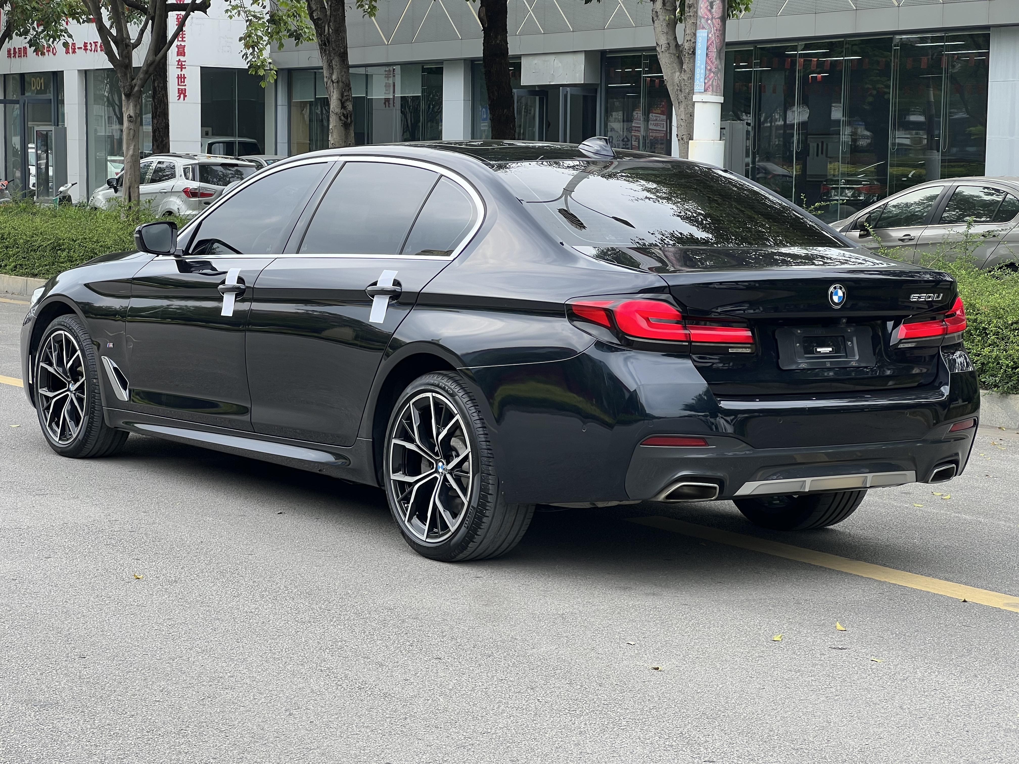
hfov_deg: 25.3
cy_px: 382
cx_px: 510
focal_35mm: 77
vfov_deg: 19.1
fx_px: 2267
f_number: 2.8
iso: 32
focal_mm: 9
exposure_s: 1/157
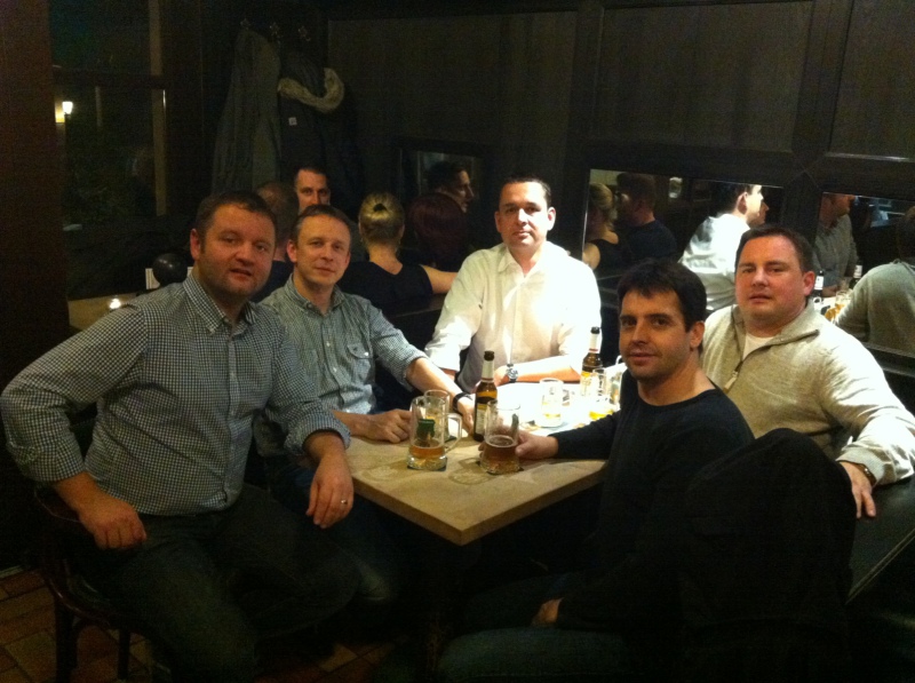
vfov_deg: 40.6
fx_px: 923
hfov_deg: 52.7
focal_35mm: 35
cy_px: 342
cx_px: 458
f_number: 2.8
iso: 1000
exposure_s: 1/15
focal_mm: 3.85
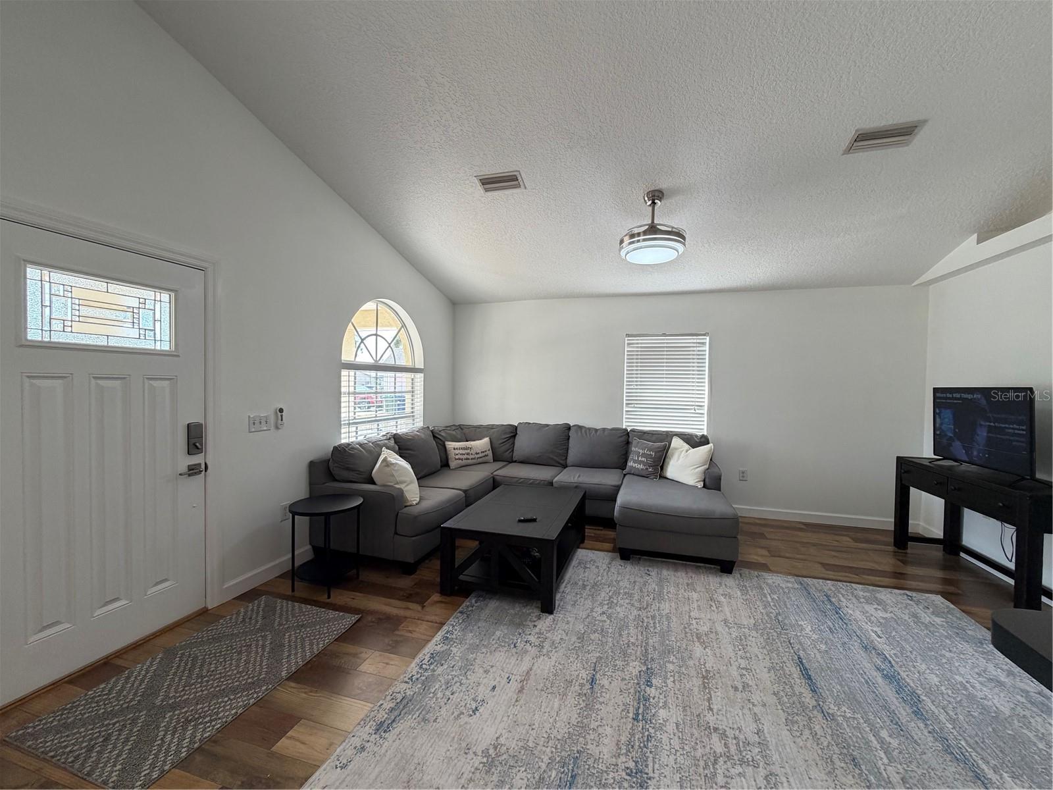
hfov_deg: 102.1
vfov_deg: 85.7
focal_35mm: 14
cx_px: 526
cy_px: 395
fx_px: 426
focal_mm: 2.22
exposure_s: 1/120
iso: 125
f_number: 2.2
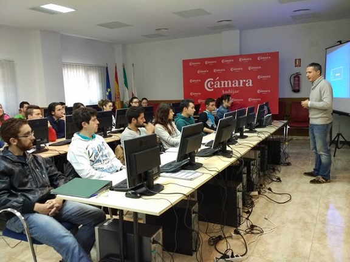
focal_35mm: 30
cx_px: 175
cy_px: 131
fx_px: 303
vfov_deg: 46.8
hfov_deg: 60.0
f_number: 2
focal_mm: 4.12
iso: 521
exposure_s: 1/20
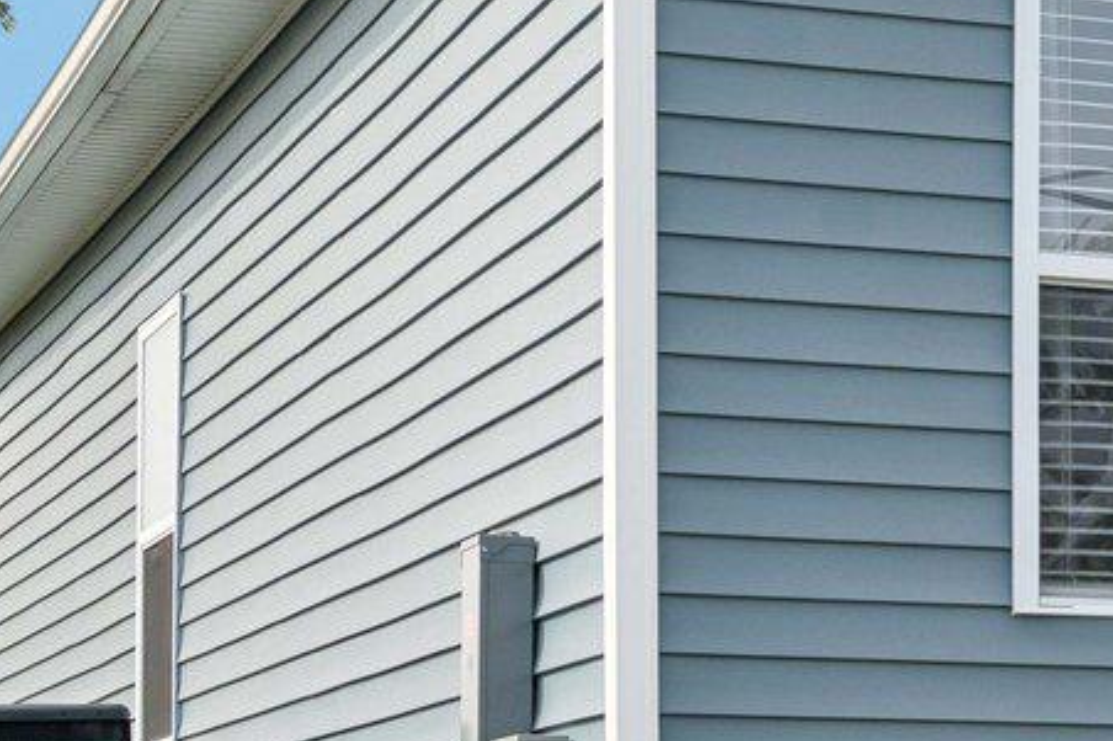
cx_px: 1610
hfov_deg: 14.2
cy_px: 467
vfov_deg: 10.1
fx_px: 4203
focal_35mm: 136
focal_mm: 30
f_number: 8
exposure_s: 1/400
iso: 200
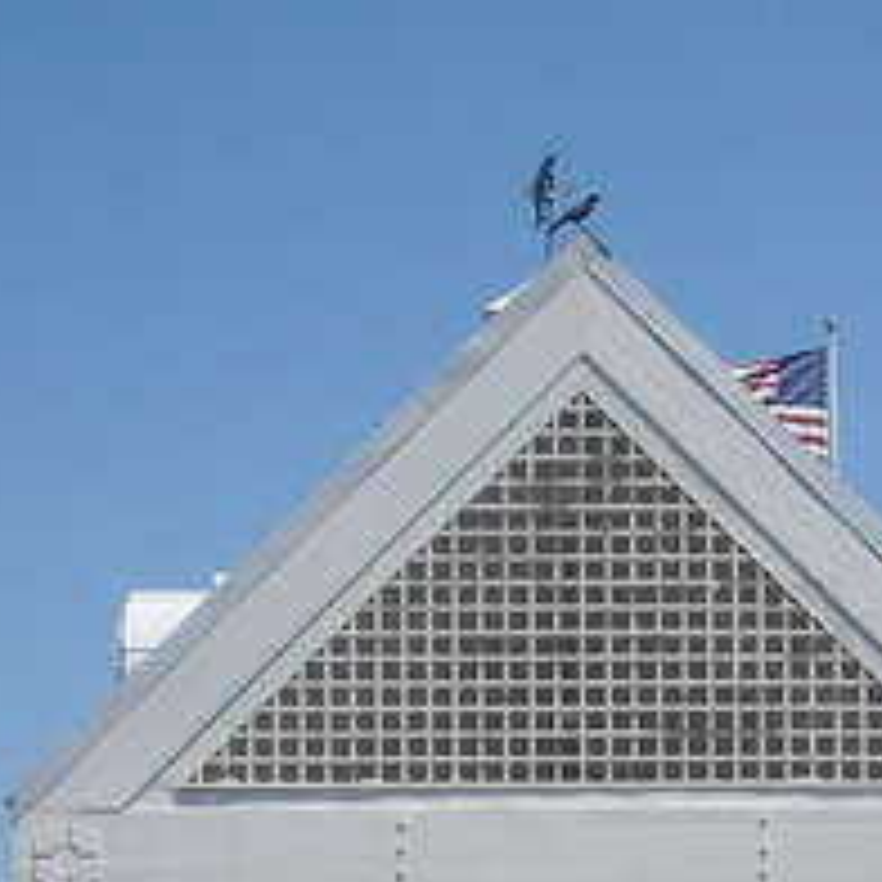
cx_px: 648
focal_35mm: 121
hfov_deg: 14.4
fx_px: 3488
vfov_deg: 13.9
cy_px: 1107
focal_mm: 5.7
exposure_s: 1/521
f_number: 5.6
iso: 64
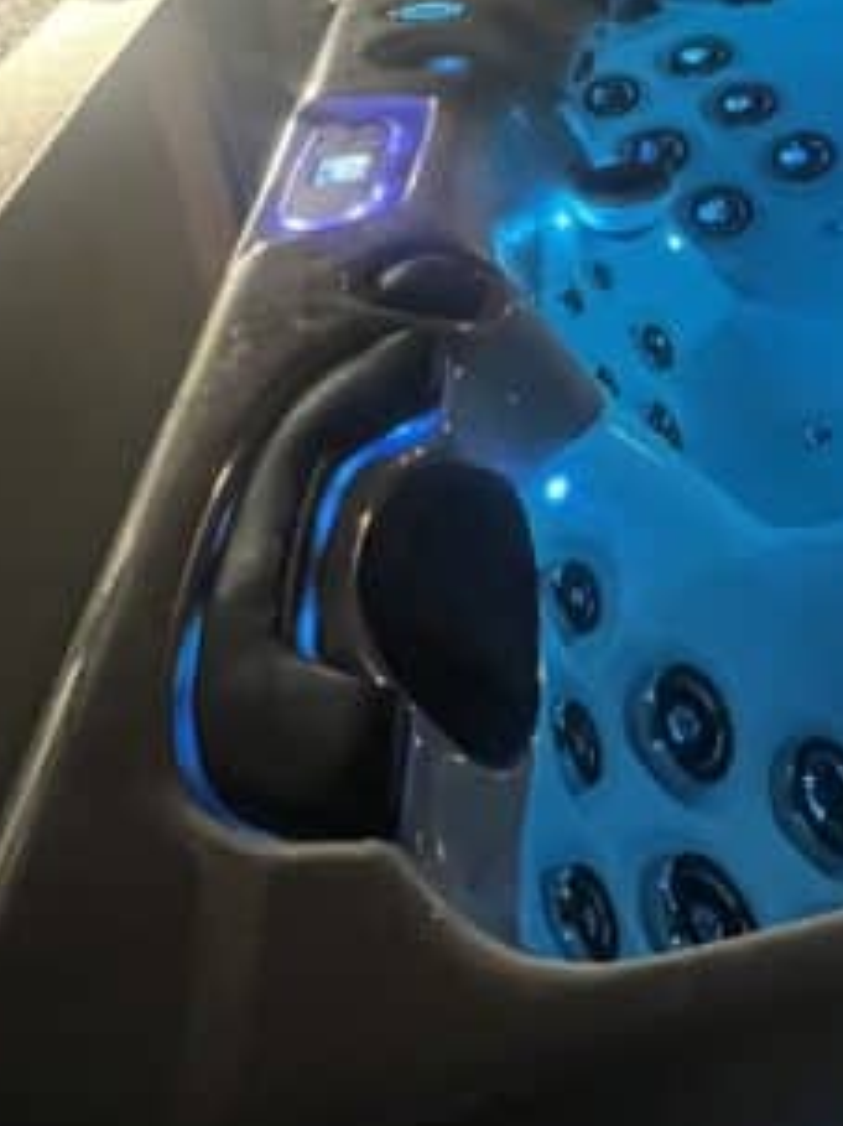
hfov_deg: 26.2
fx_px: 1430
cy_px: 230
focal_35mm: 44
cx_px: 1188
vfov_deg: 41.2
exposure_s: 1/33
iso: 1000
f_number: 1.8
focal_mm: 1.57
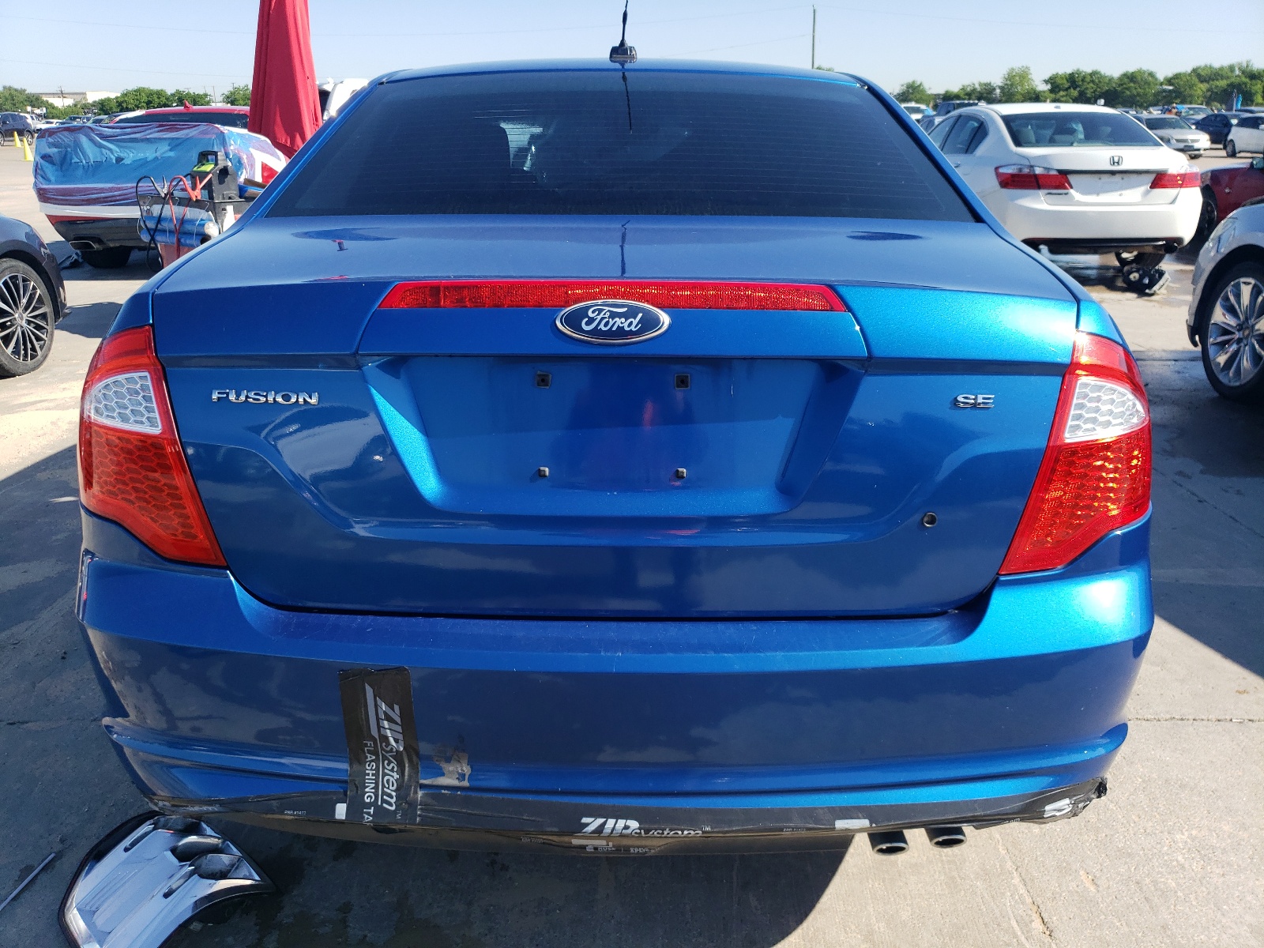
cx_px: 632
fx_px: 949
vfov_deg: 53.1
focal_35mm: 26
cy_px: 474
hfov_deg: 67.3
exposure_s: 1/1667
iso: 50
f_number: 1.5
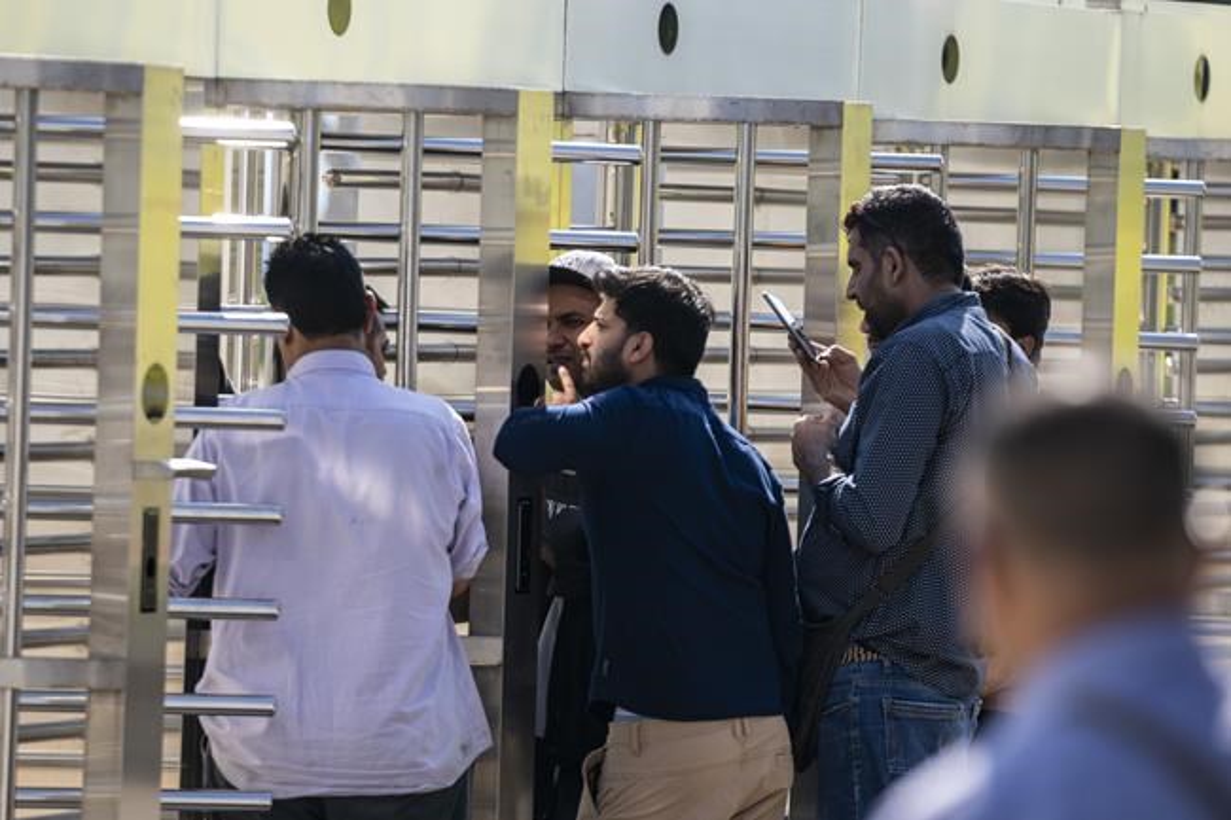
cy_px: 410
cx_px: 616
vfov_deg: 4.6
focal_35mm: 300
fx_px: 10255
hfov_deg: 6.9
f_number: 3.2
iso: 50
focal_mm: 200
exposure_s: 1/320
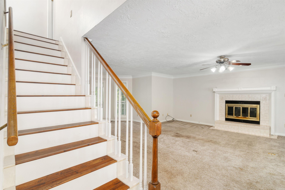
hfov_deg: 95.0
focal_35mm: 16
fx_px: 131
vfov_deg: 72.1
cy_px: 95
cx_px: 142
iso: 320
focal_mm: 11
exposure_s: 1
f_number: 10
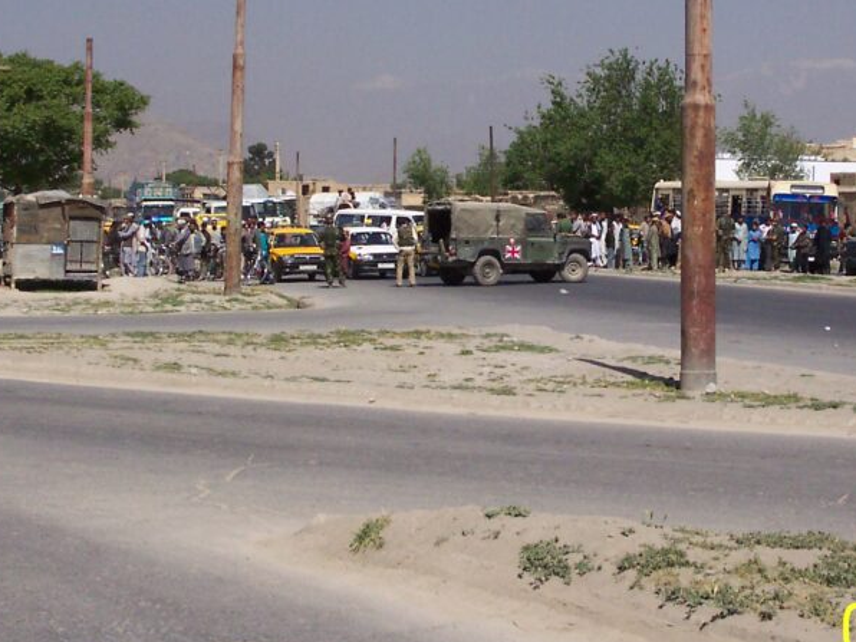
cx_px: 497
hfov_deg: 21.5
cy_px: 149
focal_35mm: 91
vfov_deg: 16.1
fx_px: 2250
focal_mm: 9.8
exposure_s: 1/250
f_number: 9.5
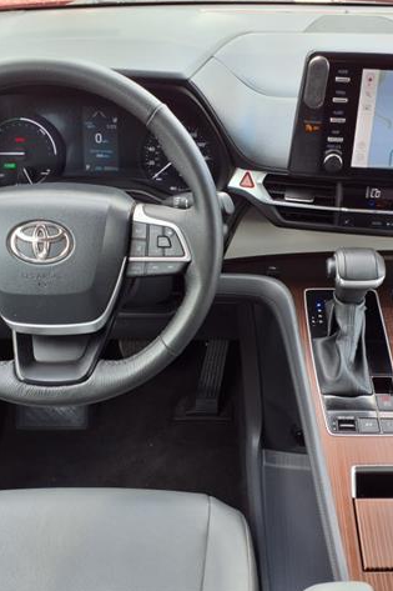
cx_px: 236
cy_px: 296
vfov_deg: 50.7
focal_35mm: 38
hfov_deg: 34.9
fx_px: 623
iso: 40
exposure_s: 1/120
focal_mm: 3.58
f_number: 1.9
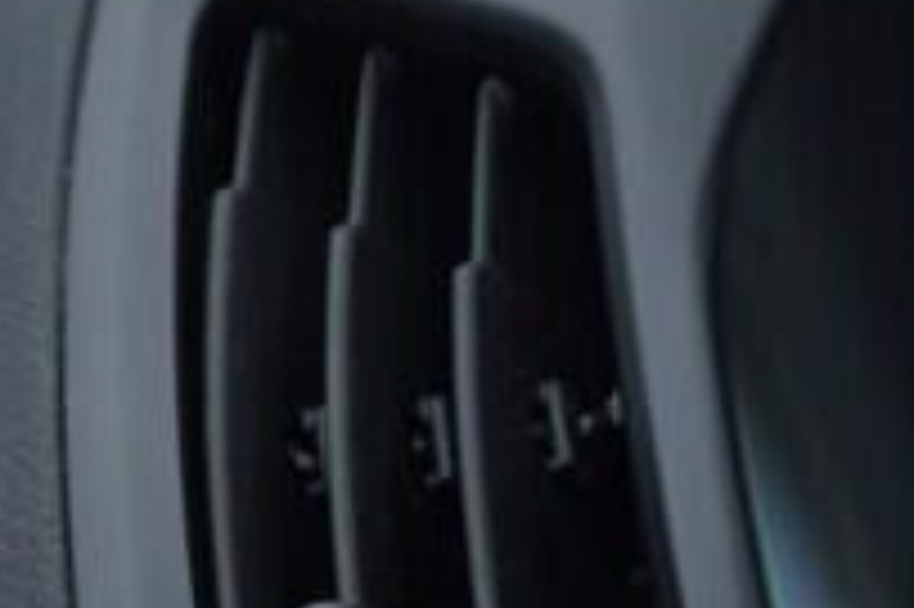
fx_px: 4617
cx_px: 1549
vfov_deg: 7.5
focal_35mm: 182
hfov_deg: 10.7
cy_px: 646
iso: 125
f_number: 4
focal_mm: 24
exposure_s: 1/80
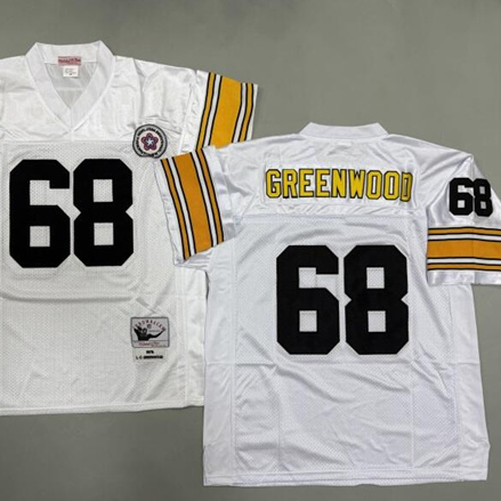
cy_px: 252
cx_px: 212
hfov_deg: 55.4
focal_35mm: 29
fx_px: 475
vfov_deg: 55.6
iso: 125
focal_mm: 6.76
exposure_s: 1/100
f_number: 1.78
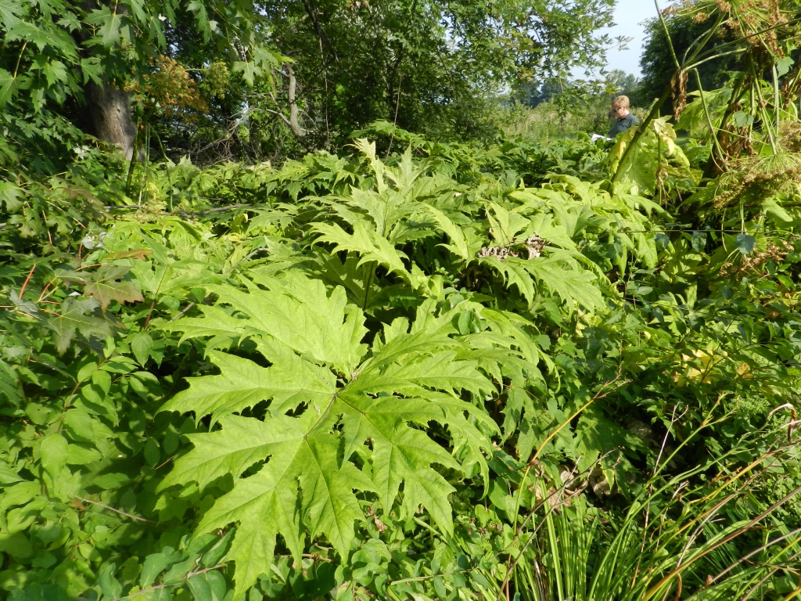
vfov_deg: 58.9
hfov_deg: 73.9
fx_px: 532
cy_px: 300
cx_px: 400
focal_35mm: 23
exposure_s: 1/640
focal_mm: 4
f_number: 3.5
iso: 160
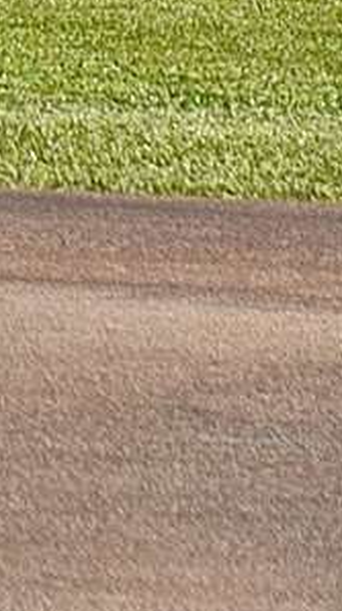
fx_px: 13112
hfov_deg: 1.4
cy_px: -1095
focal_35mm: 811
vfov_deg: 2.6
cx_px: -2793
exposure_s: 1/200
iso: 50
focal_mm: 75
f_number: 8
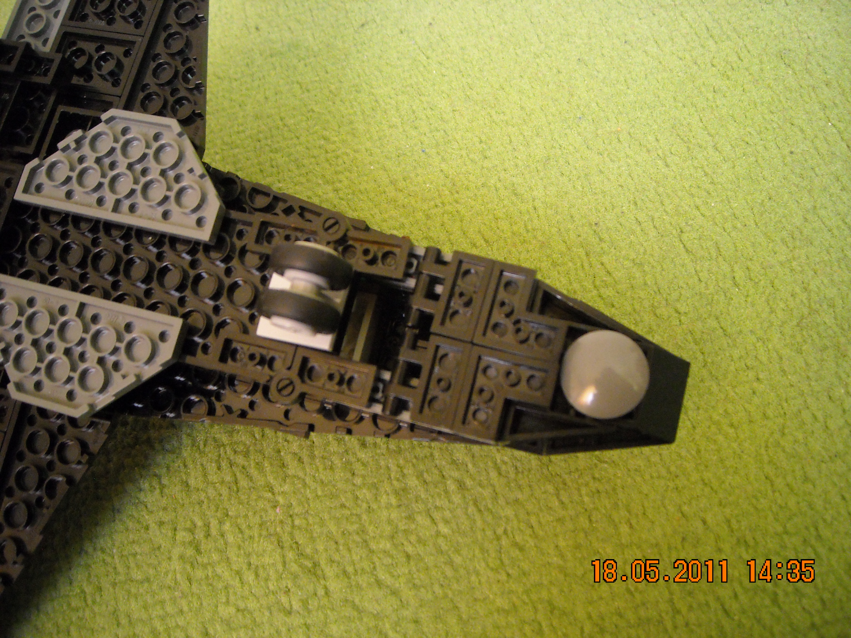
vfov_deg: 40.7
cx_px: 426
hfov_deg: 52.6
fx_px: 860
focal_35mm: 35
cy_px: 319
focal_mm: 5.7
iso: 400
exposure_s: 1/14
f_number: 2.8
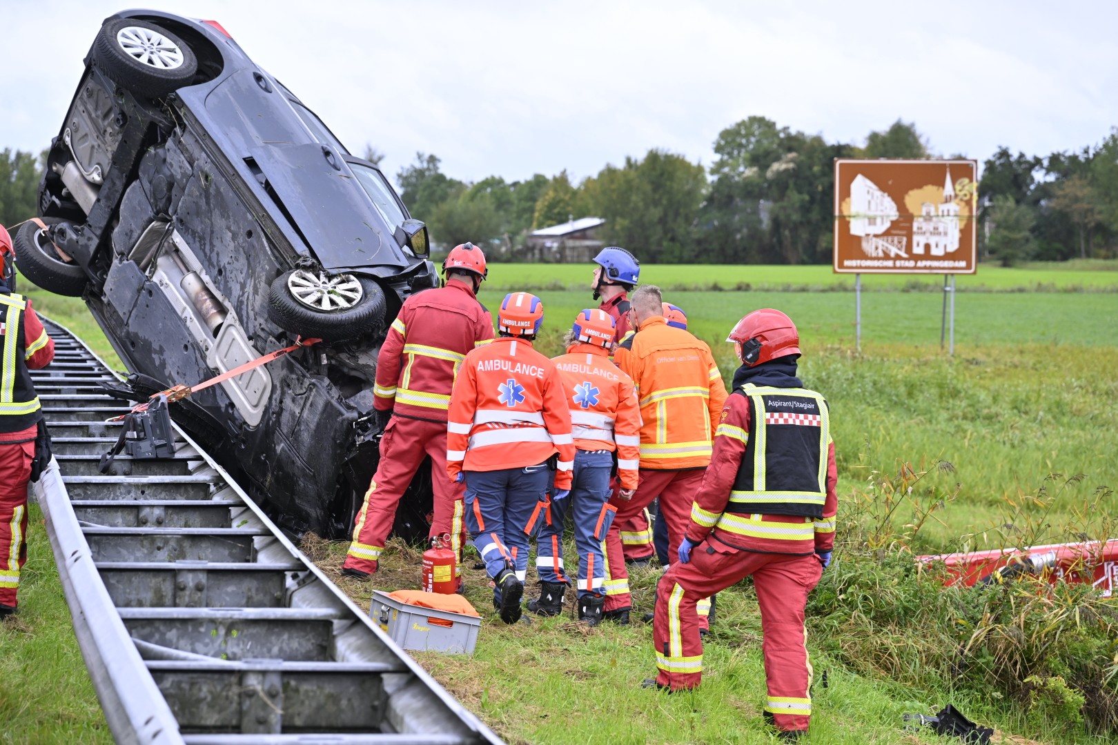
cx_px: 559
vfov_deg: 11.4
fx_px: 3726
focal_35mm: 120
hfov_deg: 17.1
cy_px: 372
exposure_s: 1/200
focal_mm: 120
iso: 400
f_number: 5.6
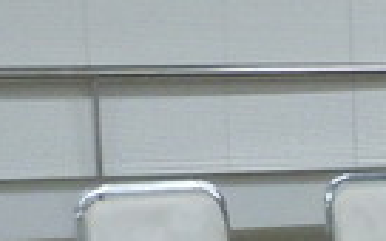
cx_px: 951
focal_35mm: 219
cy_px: 428
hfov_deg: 8.7
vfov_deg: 5.9
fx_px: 2304
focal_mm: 5
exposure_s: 1/30
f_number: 3.7
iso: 400
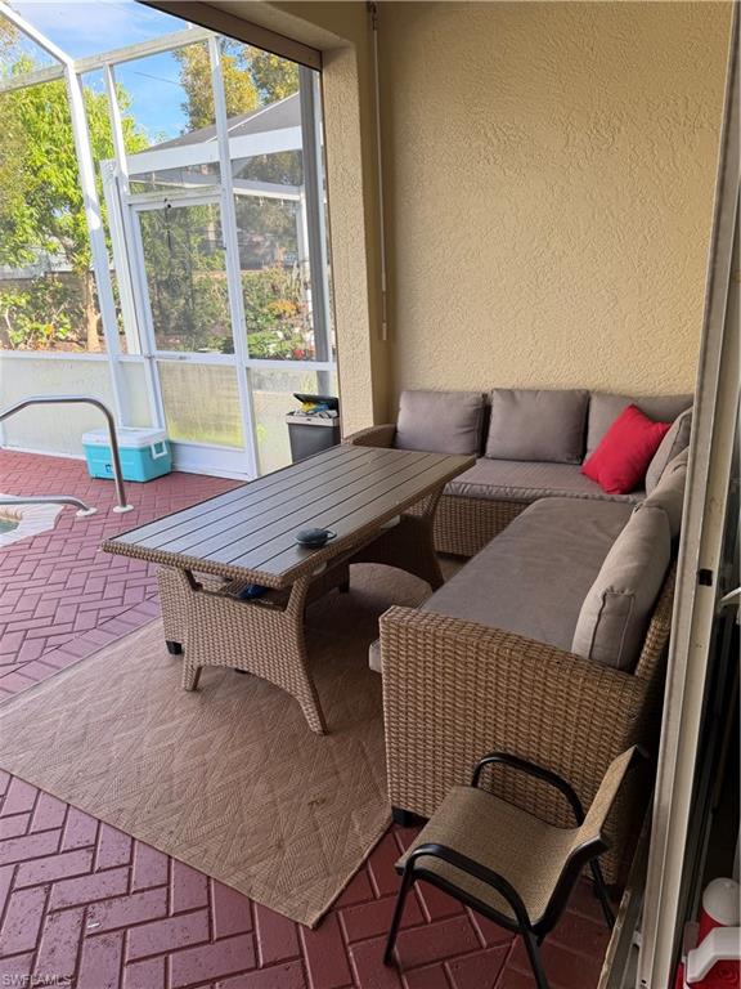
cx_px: 370
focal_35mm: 24
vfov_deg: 71.6
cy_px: 494
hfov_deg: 56.8
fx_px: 685
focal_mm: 6.76
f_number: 1.78
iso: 80
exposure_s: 1/240
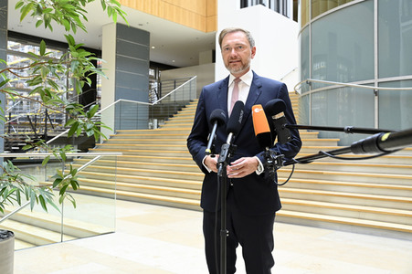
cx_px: 206
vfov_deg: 38.8
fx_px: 389
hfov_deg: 55.8
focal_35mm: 34
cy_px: 137
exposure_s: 1/640
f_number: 5.6
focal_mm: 34
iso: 4000
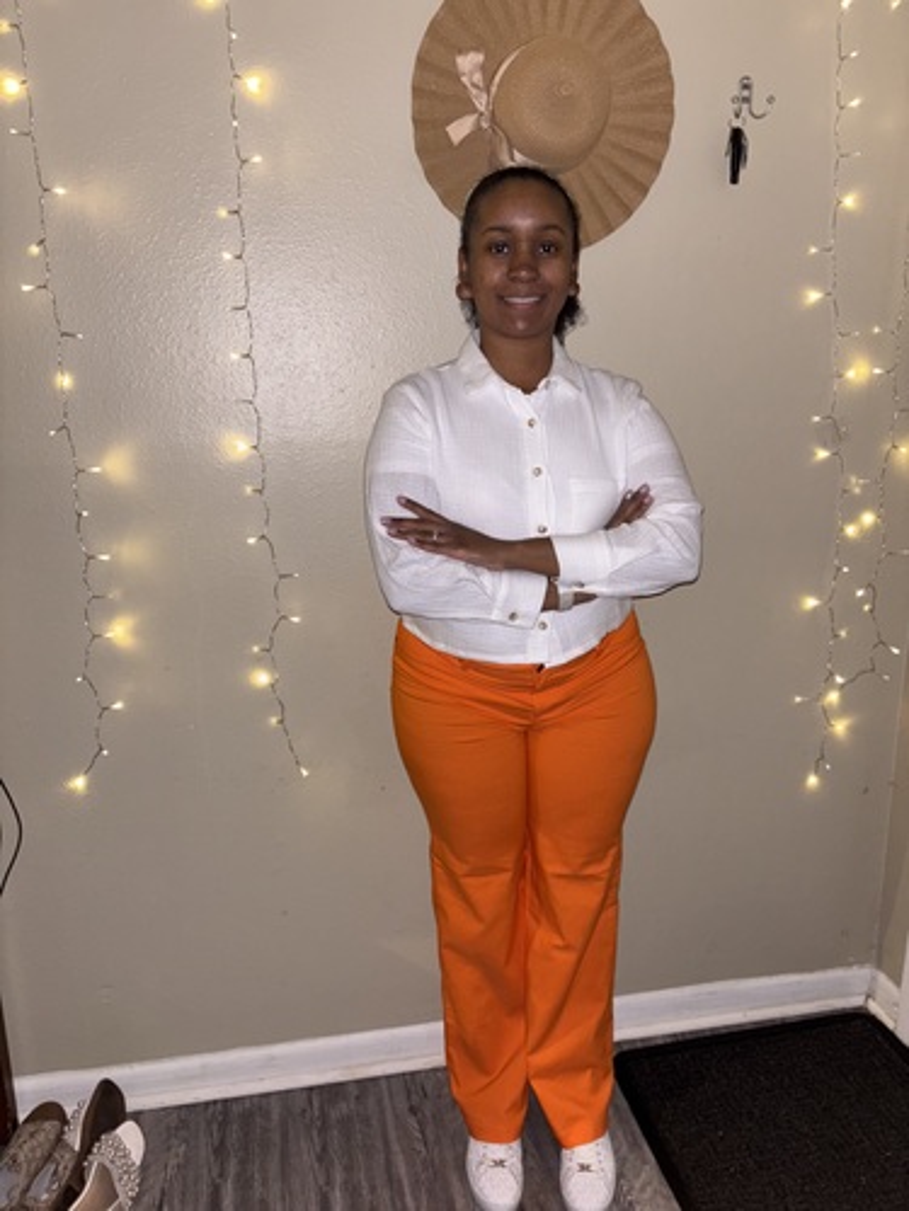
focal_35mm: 26
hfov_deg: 53.1
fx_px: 910
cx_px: 454
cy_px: 606
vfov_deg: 67.3
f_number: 1.6
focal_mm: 5.96
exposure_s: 1/13
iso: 80
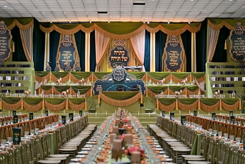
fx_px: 545
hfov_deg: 25.4
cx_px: 120
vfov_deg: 17.1
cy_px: 77
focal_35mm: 80
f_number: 2.8
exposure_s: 1/250
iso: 400
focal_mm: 70
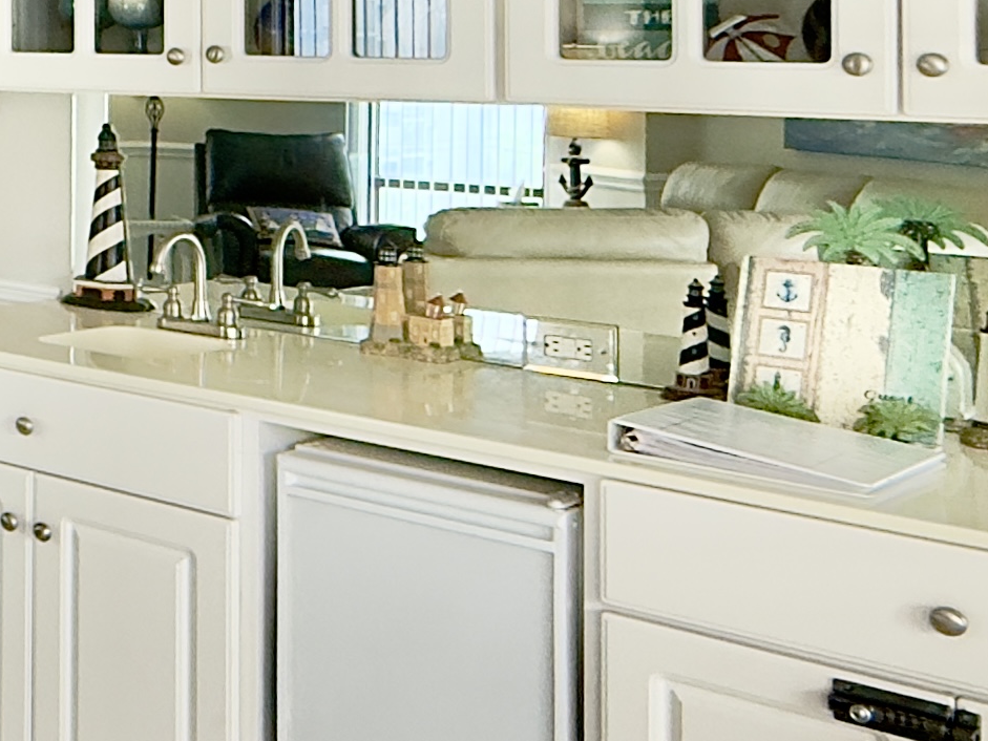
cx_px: -609
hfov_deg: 23.4
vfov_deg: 23.4
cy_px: 1
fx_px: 1713
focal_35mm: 60
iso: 160
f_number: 2.2
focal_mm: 2.22
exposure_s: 1/120
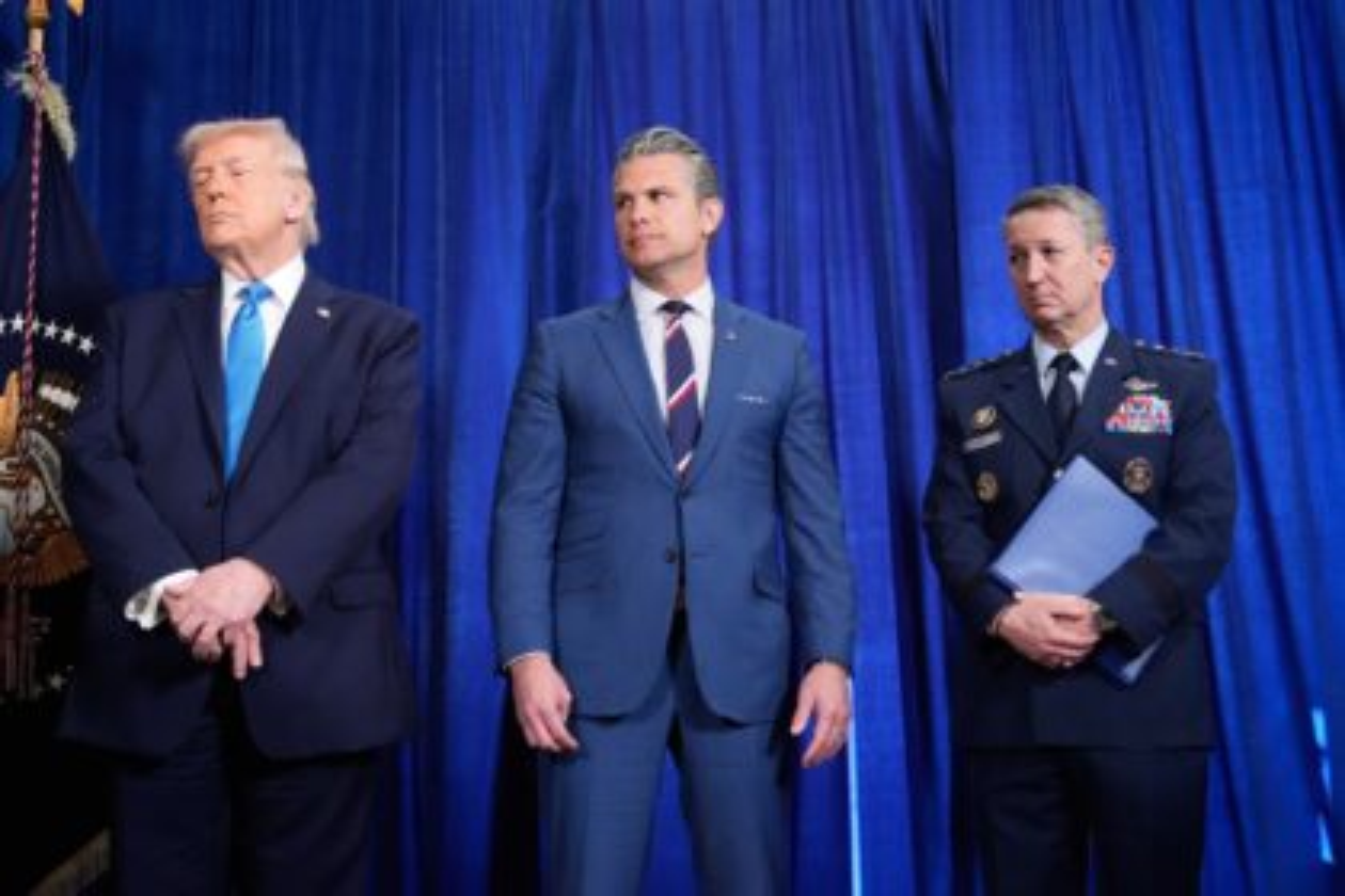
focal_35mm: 45
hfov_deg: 43.6
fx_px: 1681
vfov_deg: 29.9
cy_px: 448
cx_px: 672
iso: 6400
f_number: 4
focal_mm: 45
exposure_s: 1/200
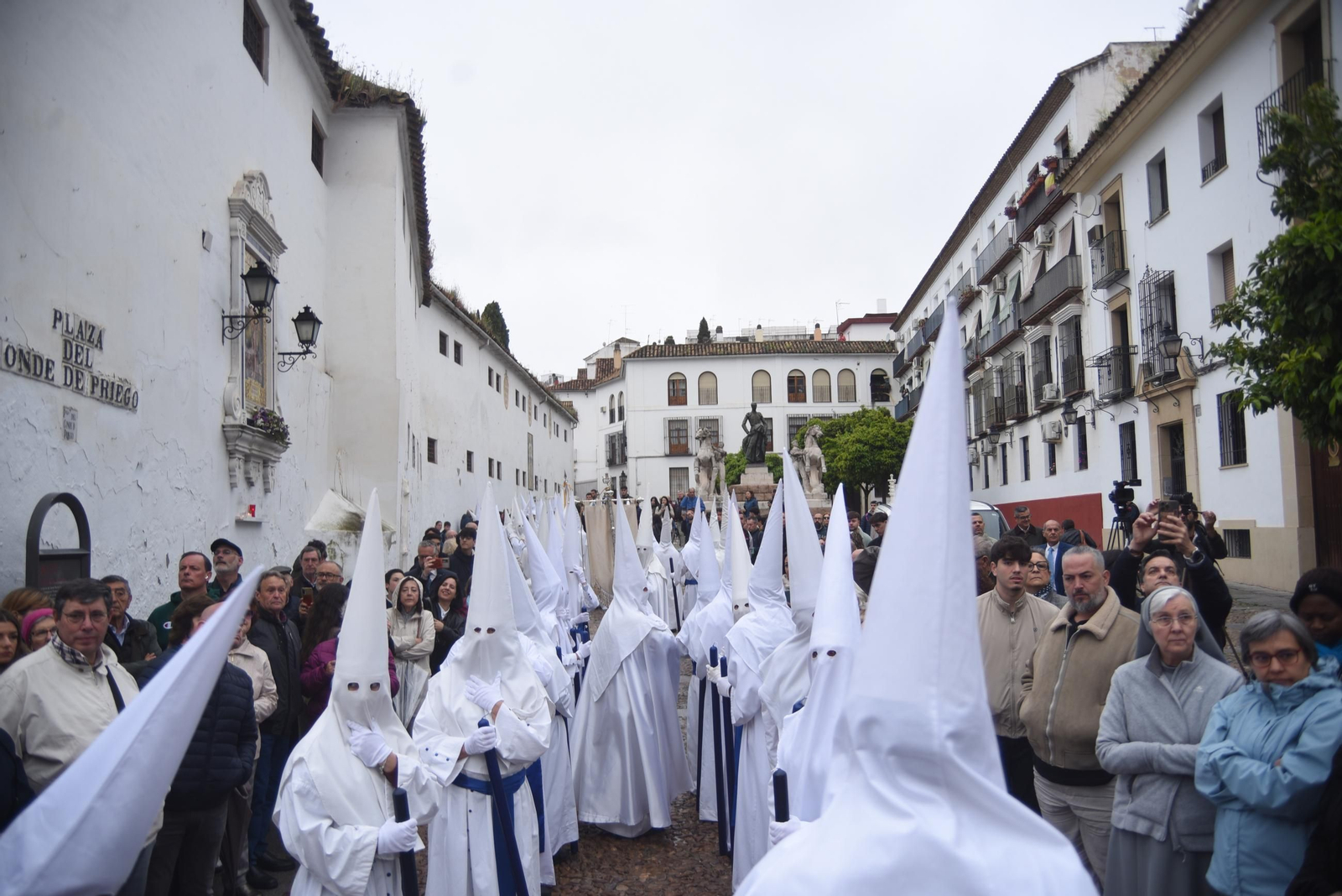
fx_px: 1081
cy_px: 448
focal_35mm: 29
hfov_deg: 63.6
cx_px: 671
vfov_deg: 45.0
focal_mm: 29
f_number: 5
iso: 100
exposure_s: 1/125
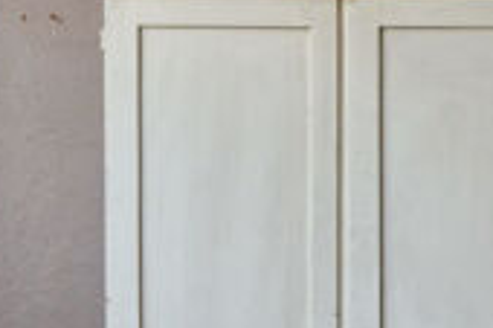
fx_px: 1272
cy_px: 380
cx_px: 351
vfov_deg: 14.3
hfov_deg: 21.8
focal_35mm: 93
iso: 1250
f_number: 7.1
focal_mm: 22
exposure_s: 1/200
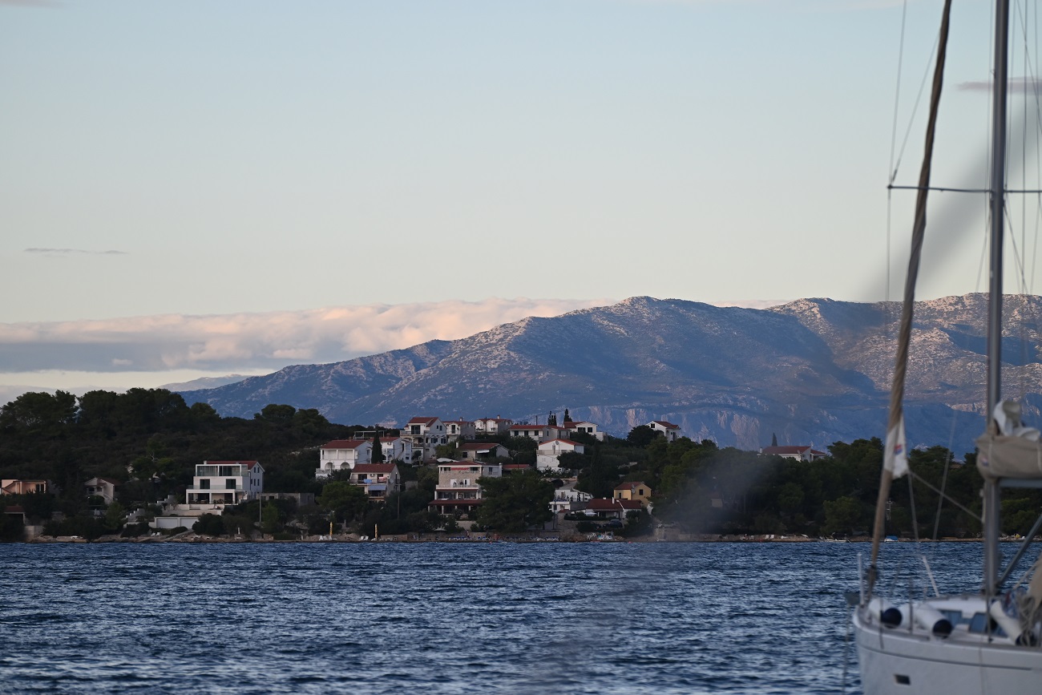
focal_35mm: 220
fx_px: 6368
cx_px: 521
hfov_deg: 9.4
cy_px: 348
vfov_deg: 6.2
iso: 400
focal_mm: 220
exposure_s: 1/800
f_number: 5.3
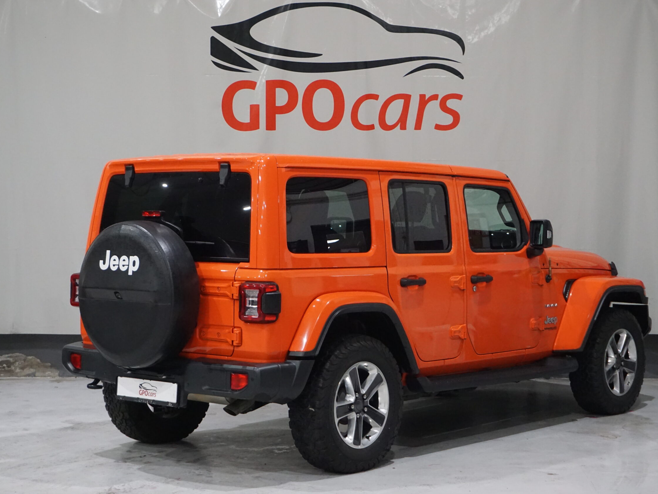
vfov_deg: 21.3
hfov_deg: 28.2
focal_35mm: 69
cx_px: 343
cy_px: 245
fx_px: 1312
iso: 3200
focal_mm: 42
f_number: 5.6
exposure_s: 1/100
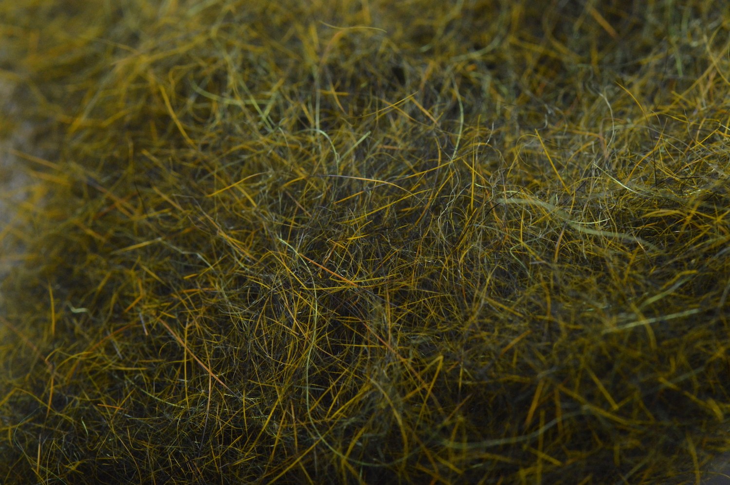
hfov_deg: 15.2
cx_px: 365
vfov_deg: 10.1
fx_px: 2735
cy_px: 242
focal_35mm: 135
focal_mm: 90
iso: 1600
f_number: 29
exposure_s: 1/200
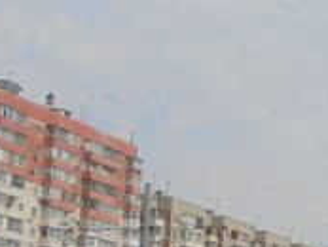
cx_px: 732
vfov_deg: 12.3
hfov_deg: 13.2
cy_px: 234
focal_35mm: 120
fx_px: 1138
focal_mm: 4.6
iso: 100
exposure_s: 1/125
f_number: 11.5
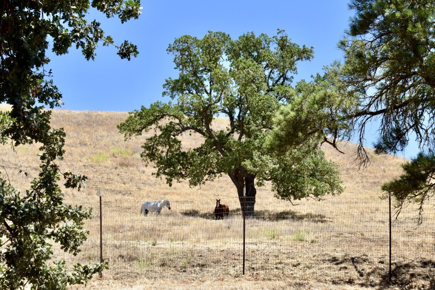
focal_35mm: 57
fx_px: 689
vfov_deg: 23.8
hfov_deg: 35.0
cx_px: 218
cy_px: 145
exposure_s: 1/400
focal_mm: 38
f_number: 11
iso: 400
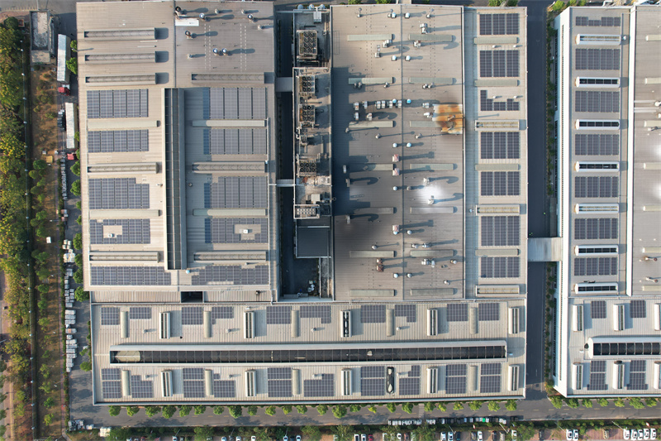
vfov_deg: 57.2
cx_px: 330
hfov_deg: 78.6
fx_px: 404
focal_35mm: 22
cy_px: 220
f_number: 2.8
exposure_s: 1/500
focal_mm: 8.38
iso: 100
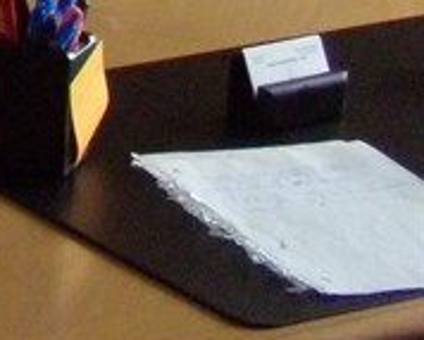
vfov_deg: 7.1
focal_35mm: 202
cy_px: -552
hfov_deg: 8.3
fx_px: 2539
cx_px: -791
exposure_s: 1/50
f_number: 3.6
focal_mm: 6.4
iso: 400
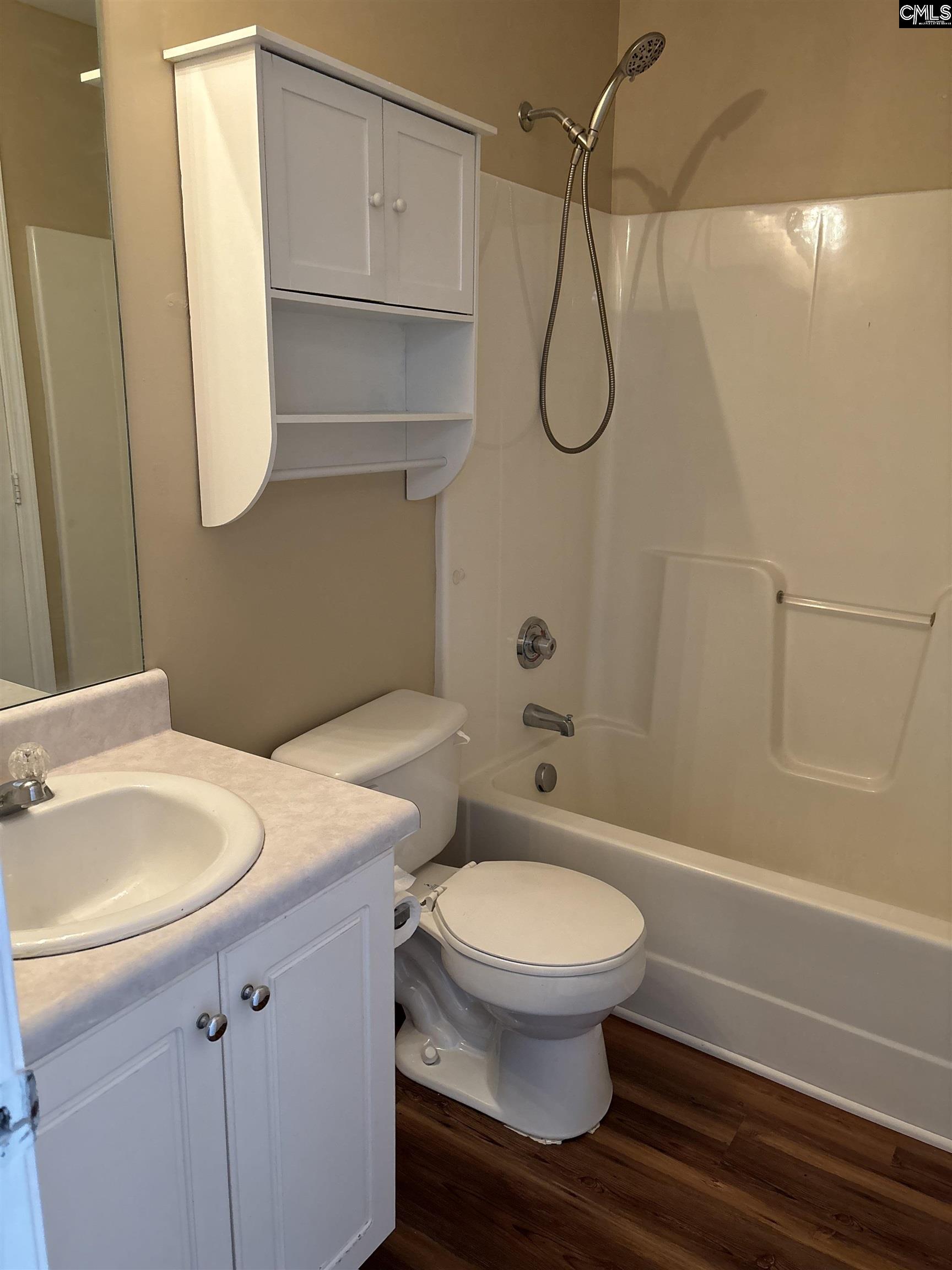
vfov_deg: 67.3
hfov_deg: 53.1
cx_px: 476
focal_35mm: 26
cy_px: 635
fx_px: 953
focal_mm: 5.96
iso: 320
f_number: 1.6
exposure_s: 1/60
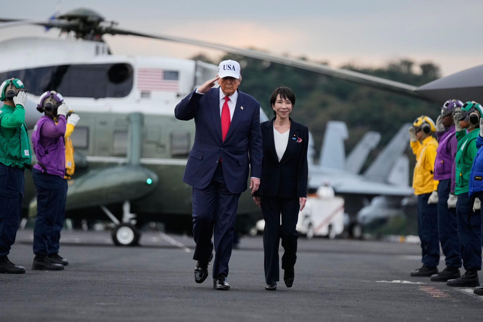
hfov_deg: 6.9
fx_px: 4024
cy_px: 161
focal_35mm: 300
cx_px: 242
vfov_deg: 4.6
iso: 1000
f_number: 2.8
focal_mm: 200
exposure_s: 1/2000
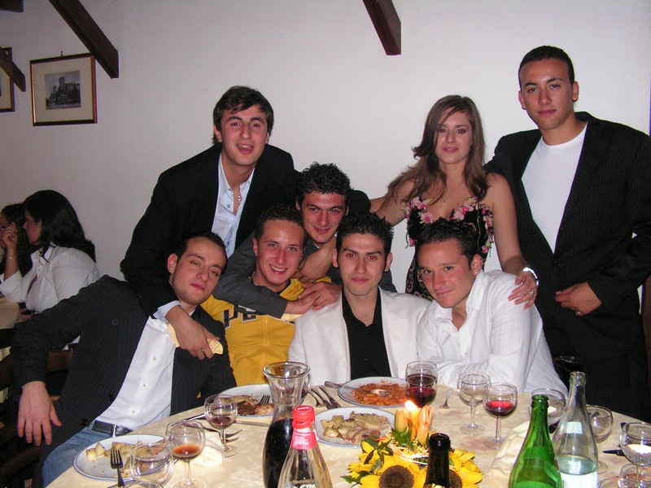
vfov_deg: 39.7
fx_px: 677
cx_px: 326
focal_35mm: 36
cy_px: 244
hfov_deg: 51.4
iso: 200
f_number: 3.2
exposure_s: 1/40
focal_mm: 6
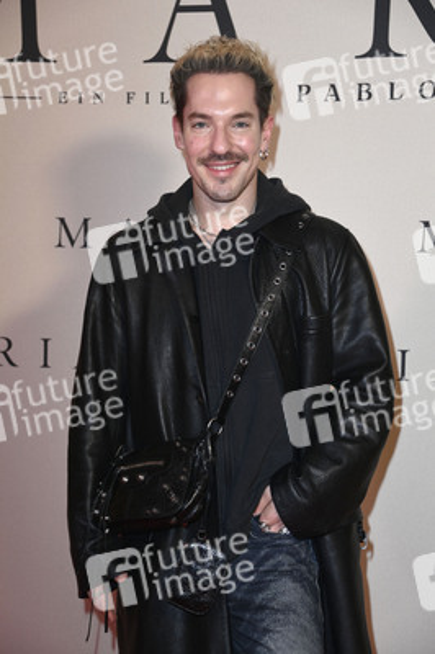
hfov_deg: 14.8
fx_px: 1670
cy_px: 327
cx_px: 218
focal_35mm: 92
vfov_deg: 22.2
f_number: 5.6
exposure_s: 1/200
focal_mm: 92
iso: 800
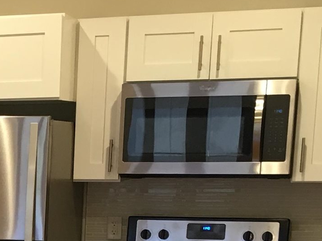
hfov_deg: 14.7
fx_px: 1163
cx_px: -156
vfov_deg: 11.3
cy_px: 390
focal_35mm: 125
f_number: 2.2
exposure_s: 1/30
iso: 64
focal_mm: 4.15
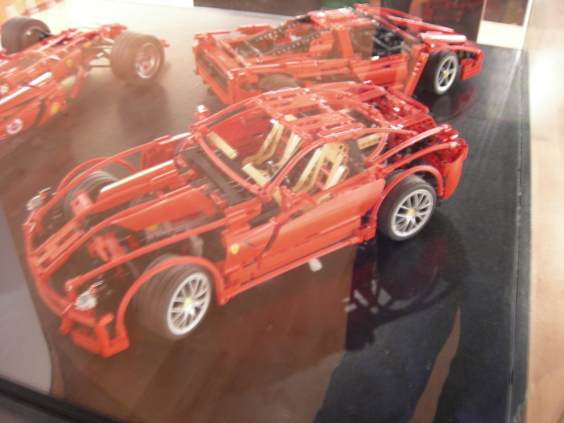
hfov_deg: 51.4
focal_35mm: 36
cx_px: 282
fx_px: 587
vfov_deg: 39.7
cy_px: 212
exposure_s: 2
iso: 200
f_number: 2.7
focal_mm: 7.5
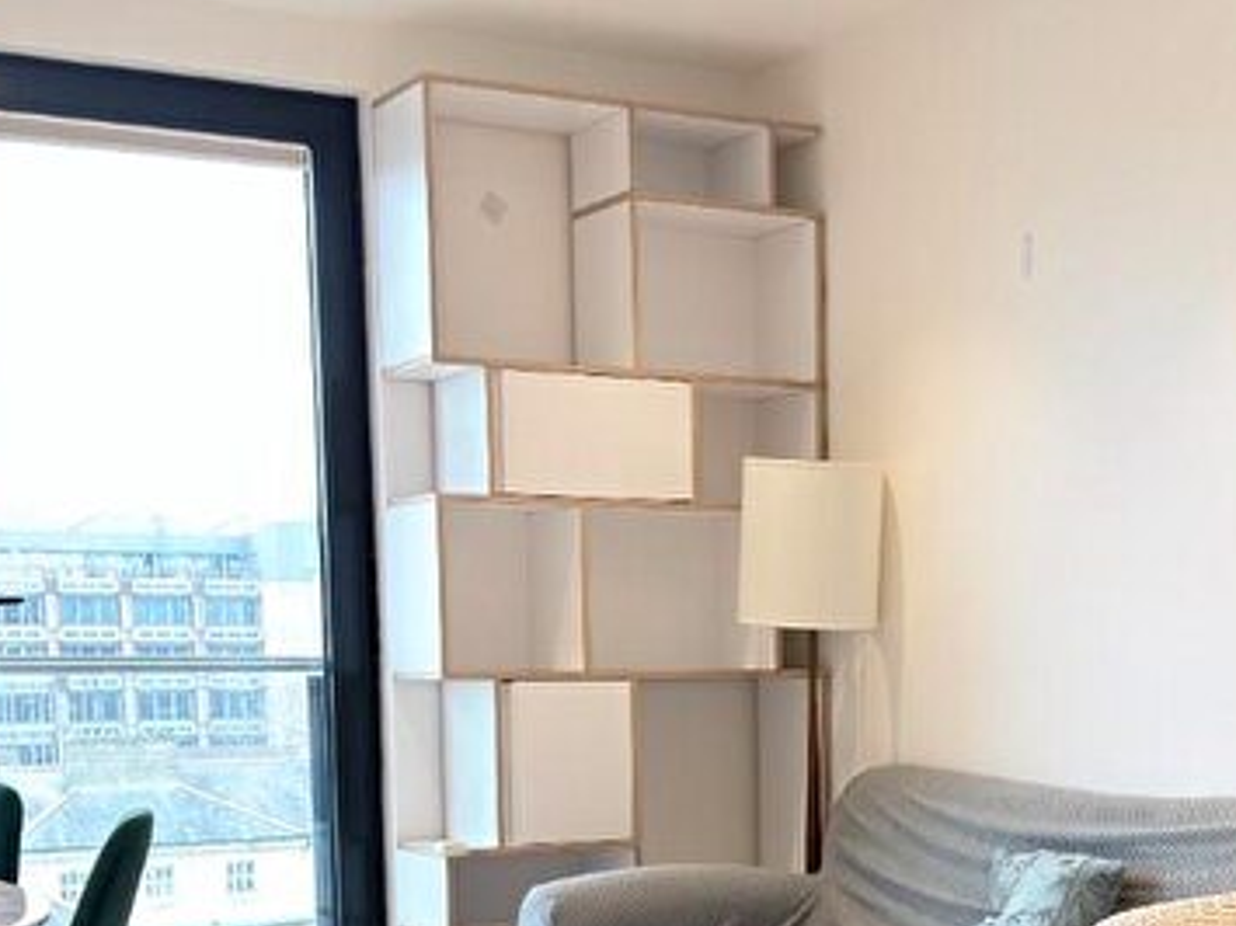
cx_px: 891
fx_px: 2463
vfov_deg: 20.8
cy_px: 855
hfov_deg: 27.9
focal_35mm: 69
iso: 64
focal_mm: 6.76
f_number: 1.78
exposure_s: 1/50
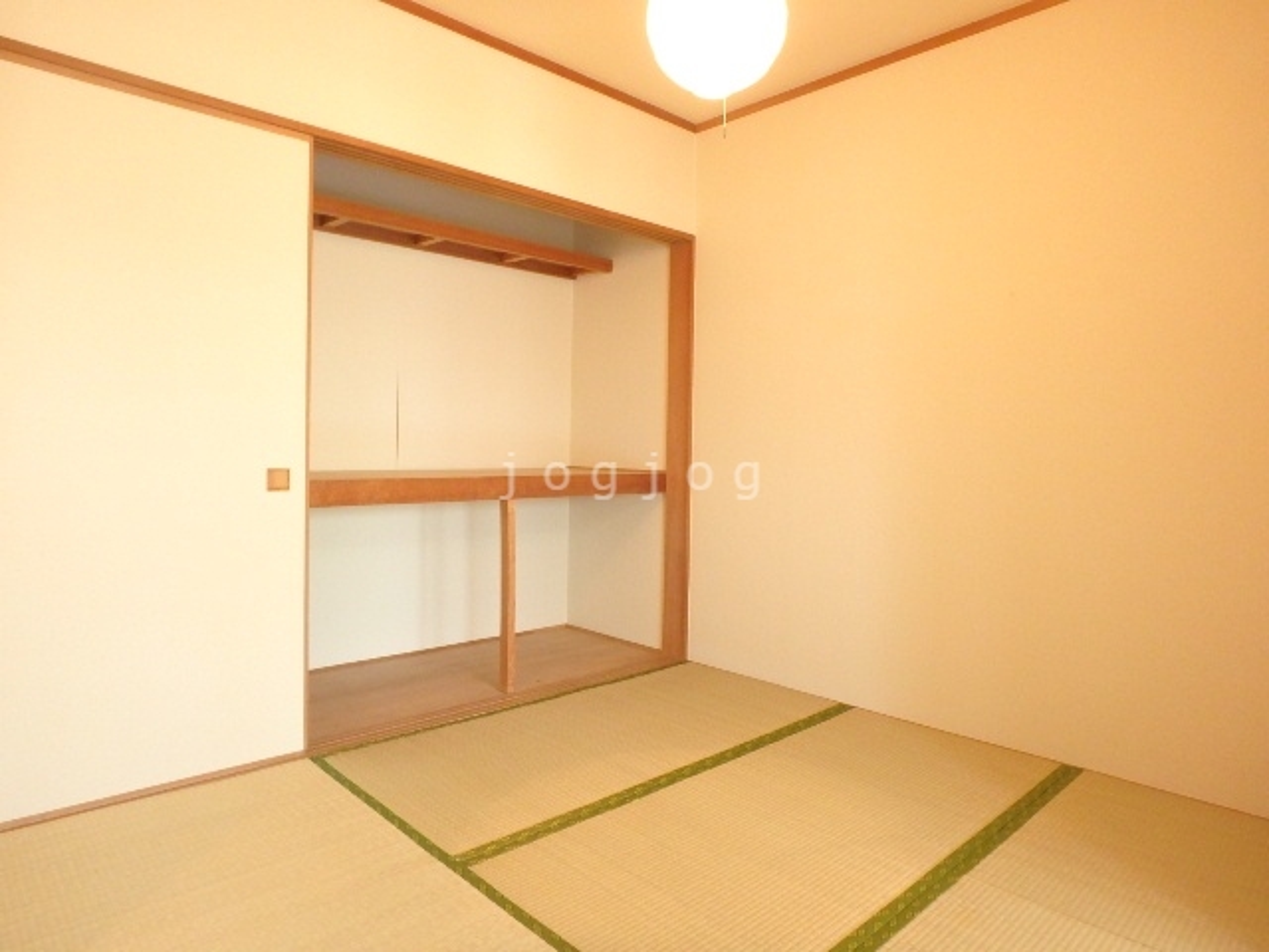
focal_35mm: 21
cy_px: 476
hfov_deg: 79.0
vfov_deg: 63.4
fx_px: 770
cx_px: 634
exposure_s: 1/30
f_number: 3.5
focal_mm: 3.7
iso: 640
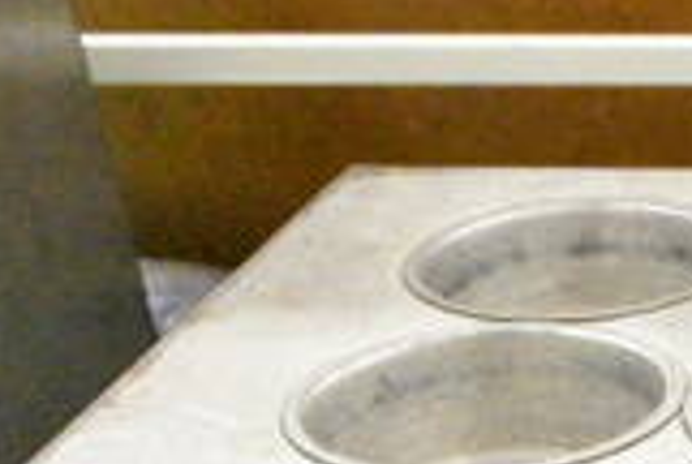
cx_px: 1066
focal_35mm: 102
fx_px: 1964
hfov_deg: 17.7
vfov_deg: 12.8
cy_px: 692
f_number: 9
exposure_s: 1/320
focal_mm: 18
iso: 25600
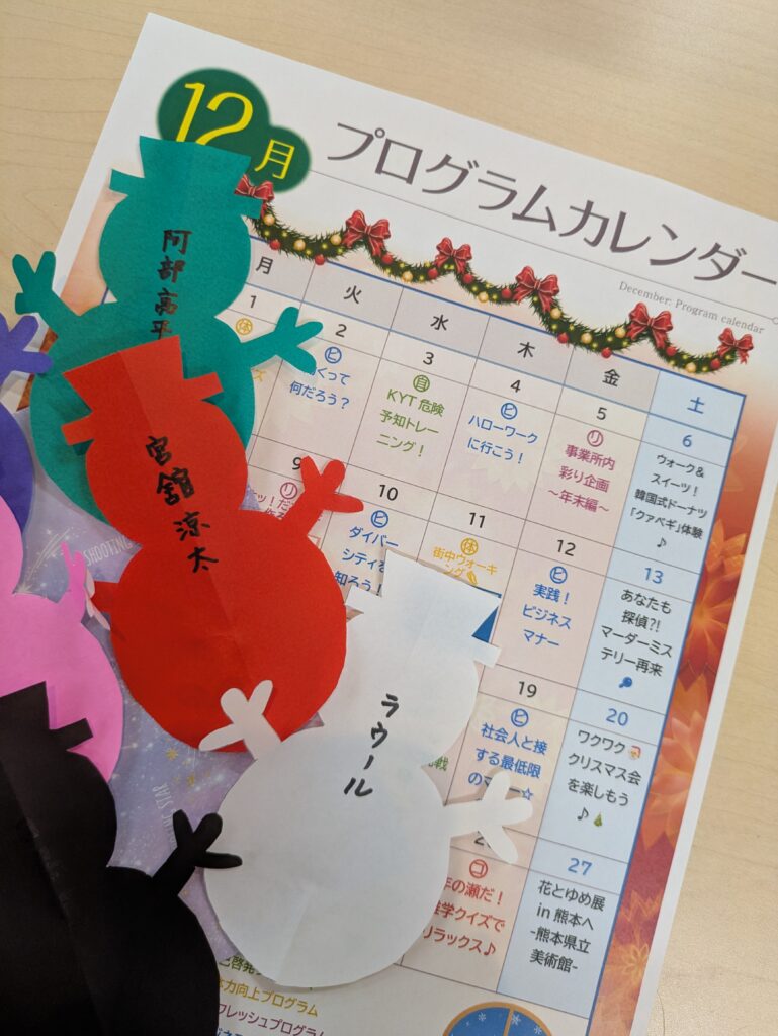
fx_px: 749
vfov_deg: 69.4
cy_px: 518
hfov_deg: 54.9
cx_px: 389
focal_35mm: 25
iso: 127
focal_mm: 5.43
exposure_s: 1/60
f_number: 1.89
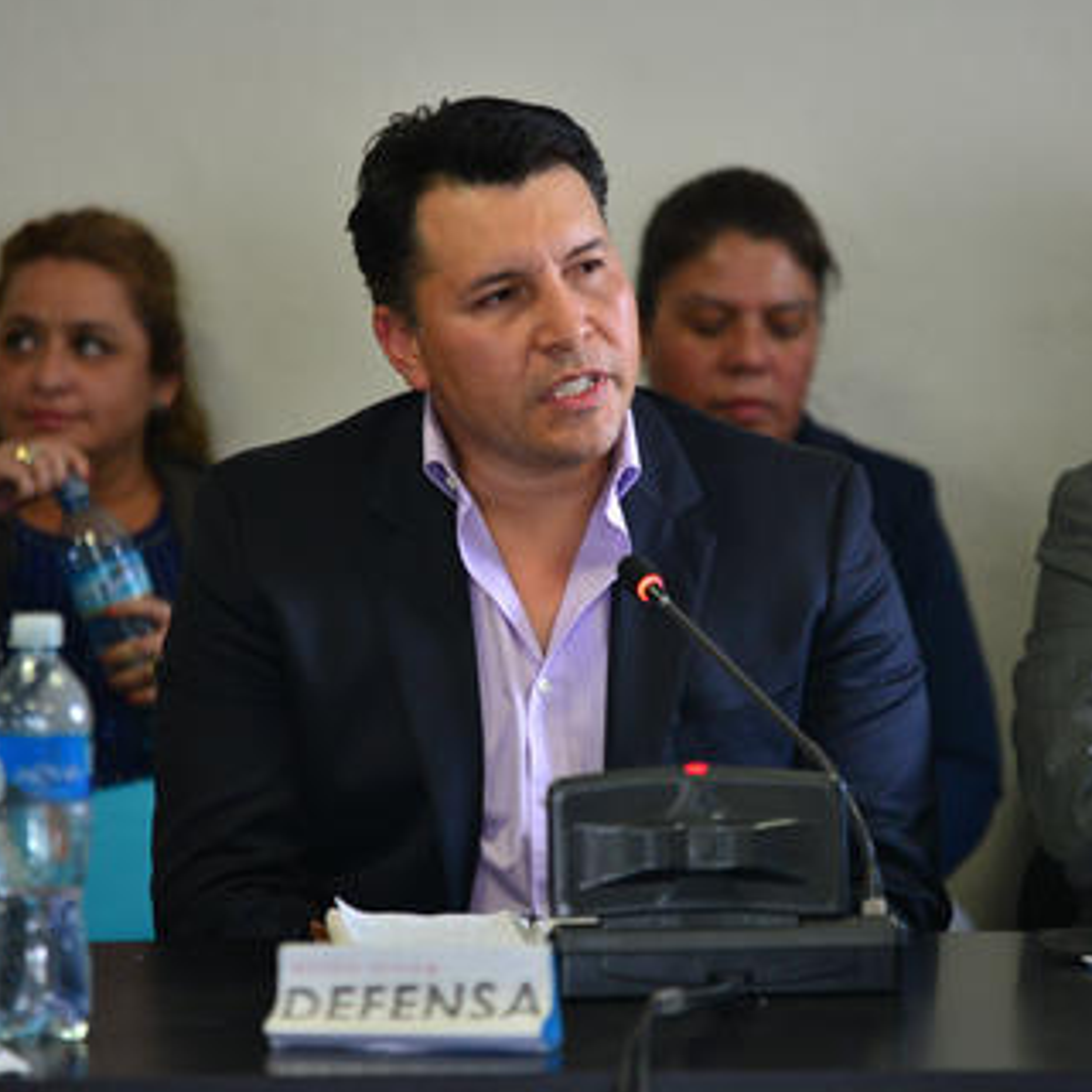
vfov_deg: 6.6
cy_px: 543
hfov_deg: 6.6
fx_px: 9494
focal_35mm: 266
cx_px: 587
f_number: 2.8
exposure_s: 1/320
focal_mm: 200
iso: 1250
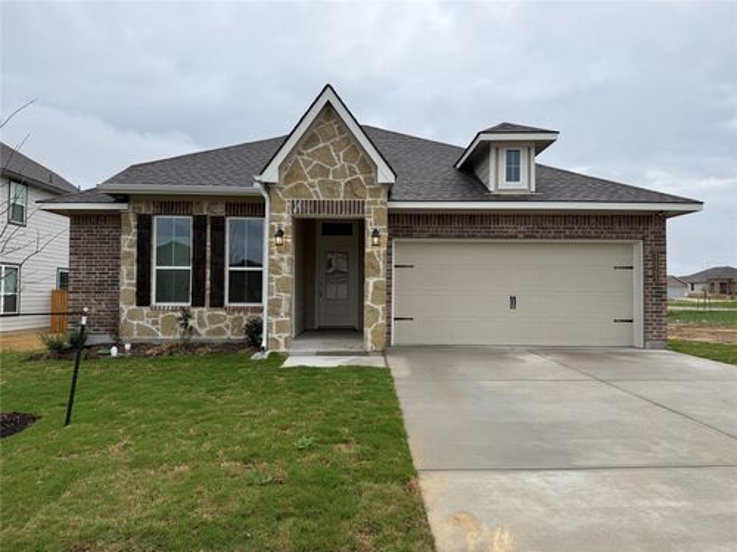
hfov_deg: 71.6
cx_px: 368
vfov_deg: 56.8
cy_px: 276
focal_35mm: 24
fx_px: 511
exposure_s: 1/2000
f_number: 1.78
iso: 80
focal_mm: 6.76
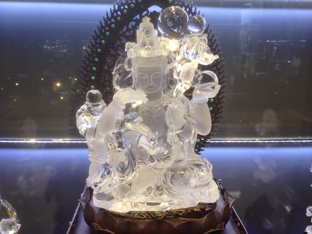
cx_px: 156
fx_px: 315
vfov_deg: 40.7
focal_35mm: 35
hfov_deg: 52.6
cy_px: 117
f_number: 2.4
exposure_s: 1/60
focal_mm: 4.28
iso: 64
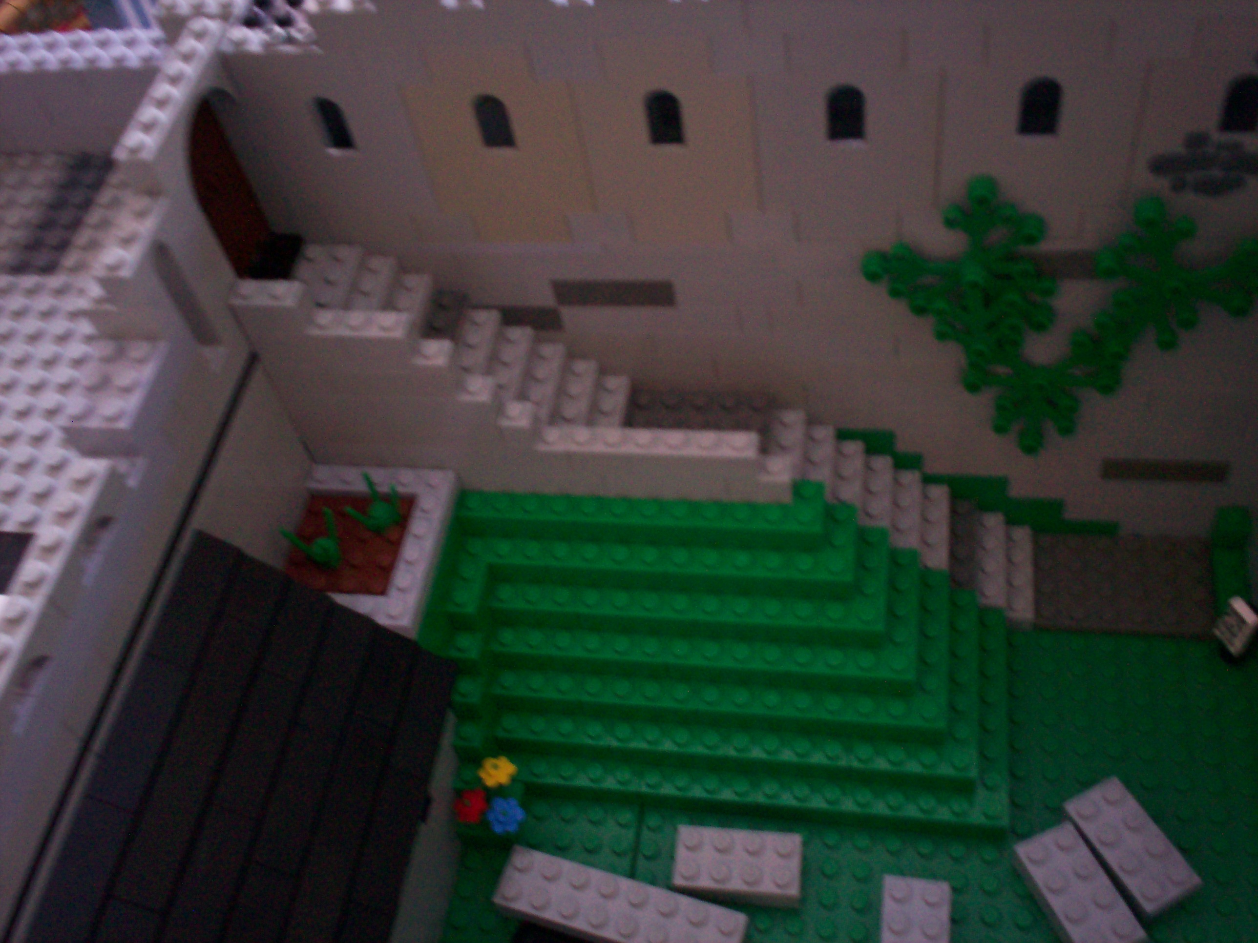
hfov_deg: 51.4
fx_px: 1308
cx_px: 629
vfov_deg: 39.7
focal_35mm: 36
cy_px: 472
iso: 200
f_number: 4.5
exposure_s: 1/8
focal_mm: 6
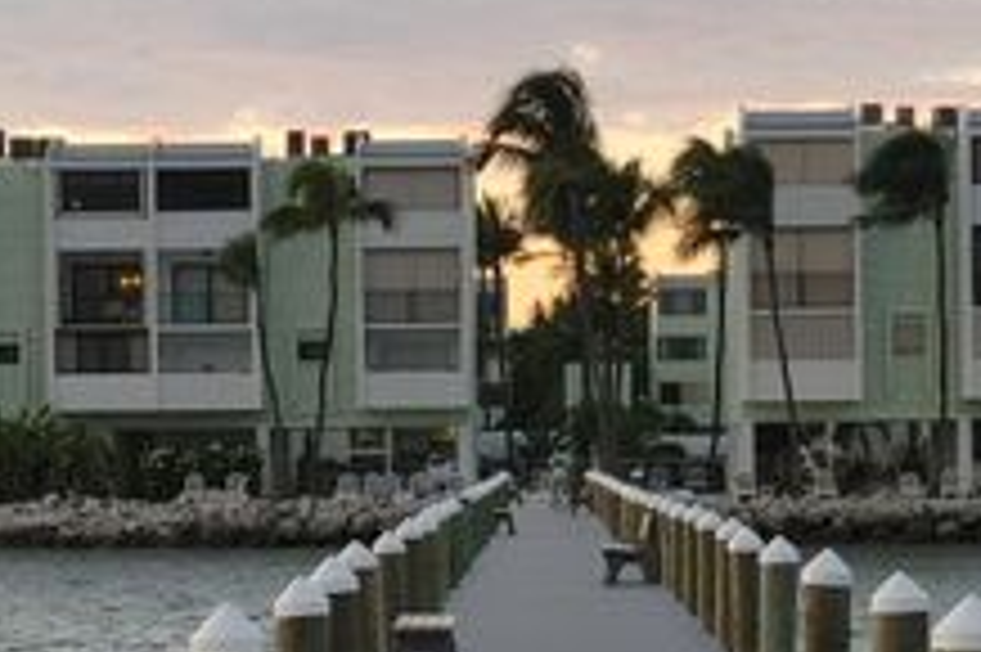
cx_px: 598
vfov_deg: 9.2
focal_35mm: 148
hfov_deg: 13.9
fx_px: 4030
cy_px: 452
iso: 100
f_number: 1.8
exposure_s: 1/60
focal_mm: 5.58
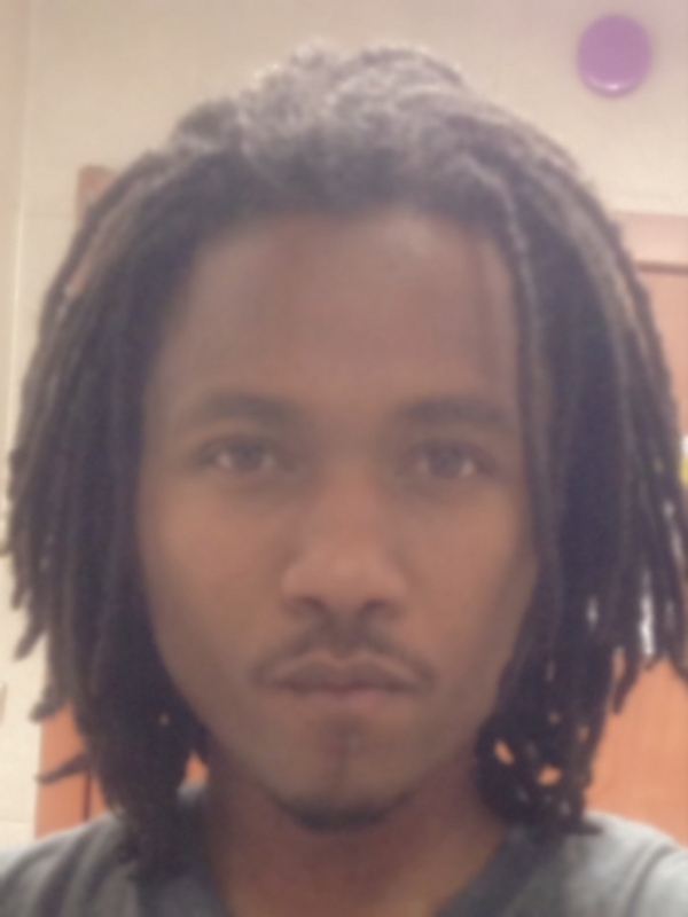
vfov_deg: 52.6
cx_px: 344
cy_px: 458
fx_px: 928
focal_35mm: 35
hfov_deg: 40.7
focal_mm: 4.28
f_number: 2.4
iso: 125
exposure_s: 1/20
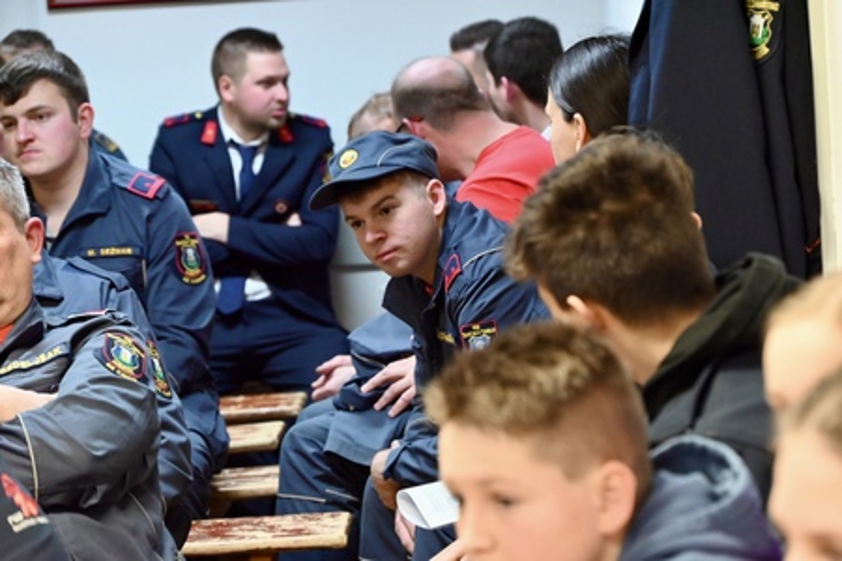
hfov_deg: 15.8
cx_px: 421
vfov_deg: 10.5
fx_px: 3040
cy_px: 280
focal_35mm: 130
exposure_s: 1/60
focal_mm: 130
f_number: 6.3
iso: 6400
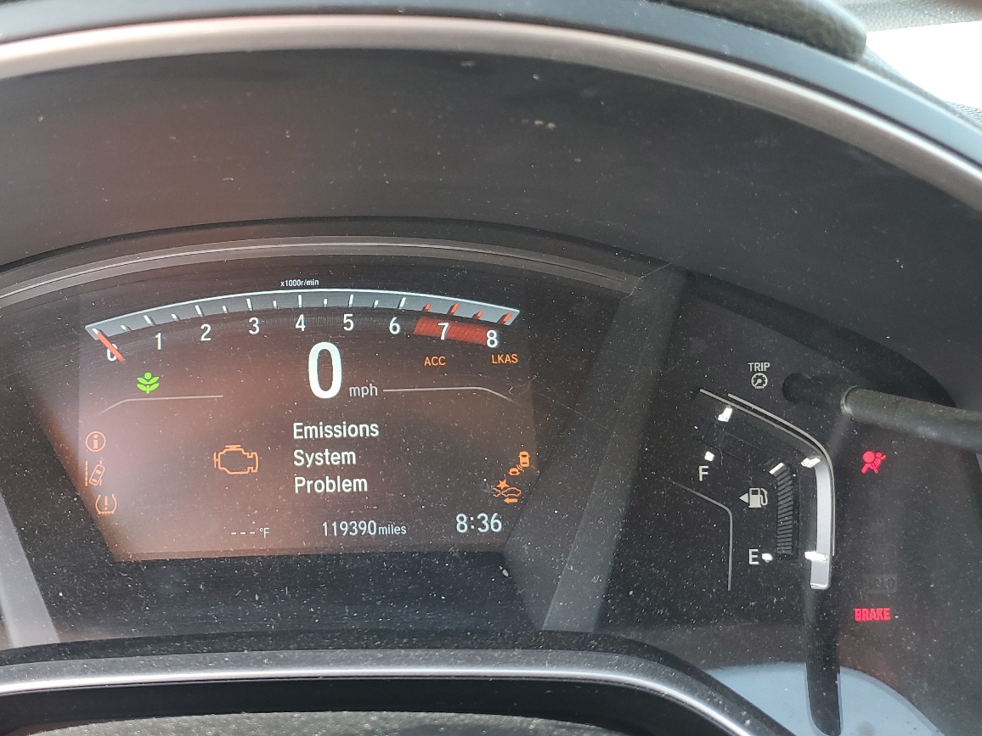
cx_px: 315
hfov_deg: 50.3
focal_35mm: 36
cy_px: 335
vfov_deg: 39.6
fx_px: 1021
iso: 70
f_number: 1.5
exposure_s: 1/60.2
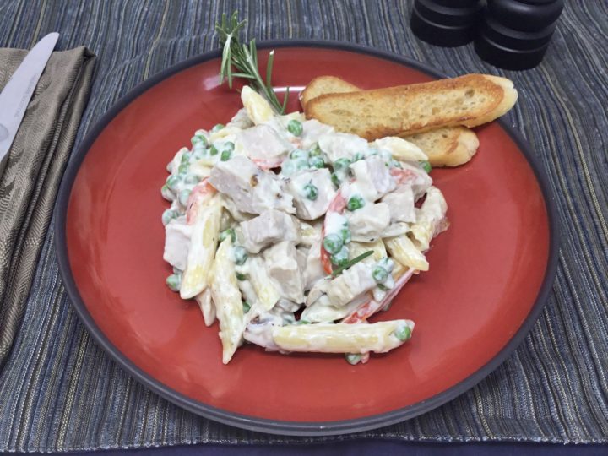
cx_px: 304
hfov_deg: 58.4
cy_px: 228
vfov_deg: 45.4
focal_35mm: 31
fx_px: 544
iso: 50
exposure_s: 1/120
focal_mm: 3.3
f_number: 2.4
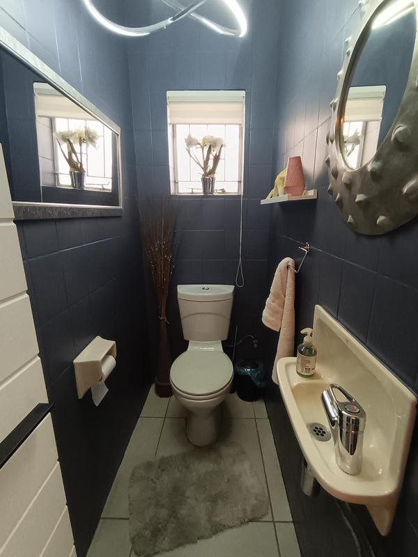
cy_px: 278
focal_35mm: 17
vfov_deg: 91.0
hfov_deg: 74.7
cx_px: 209
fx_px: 274
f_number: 2.2
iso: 601
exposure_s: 1/50
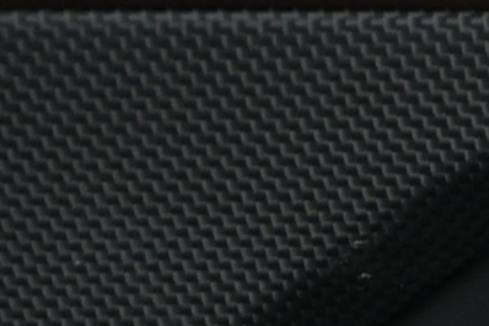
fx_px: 2057
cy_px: 635
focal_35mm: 151
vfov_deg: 8.6
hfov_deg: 11.7
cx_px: 1078
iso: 1600
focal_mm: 21
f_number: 4
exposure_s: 1/20
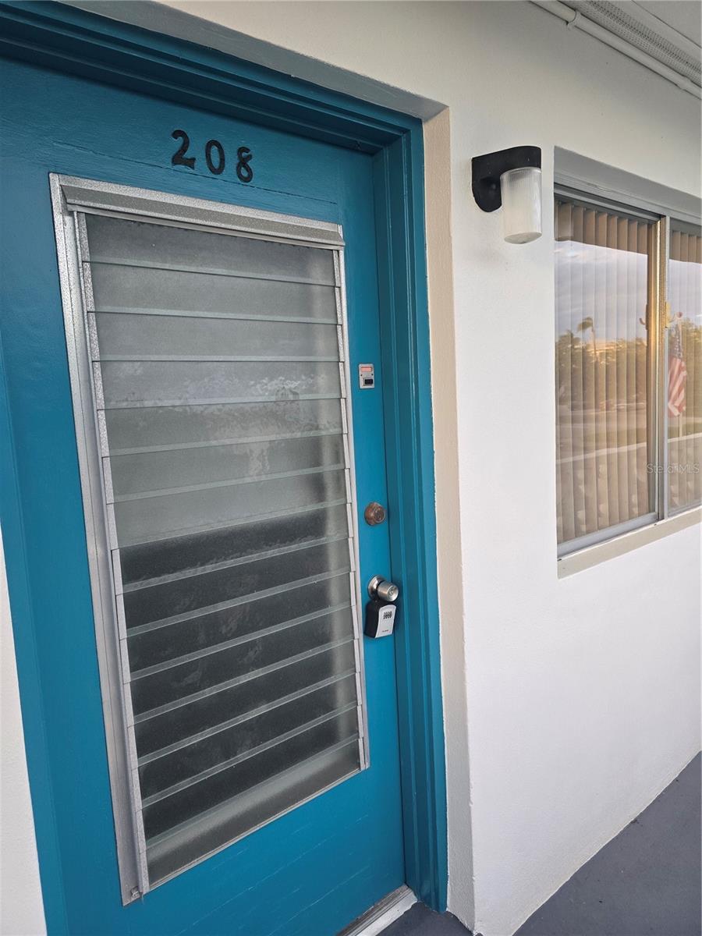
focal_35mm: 23
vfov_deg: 73.9
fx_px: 622
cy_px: 468
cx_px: 351
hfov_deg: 58.9
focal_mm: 6.3
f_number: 1.7
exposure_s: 1/180
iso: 160
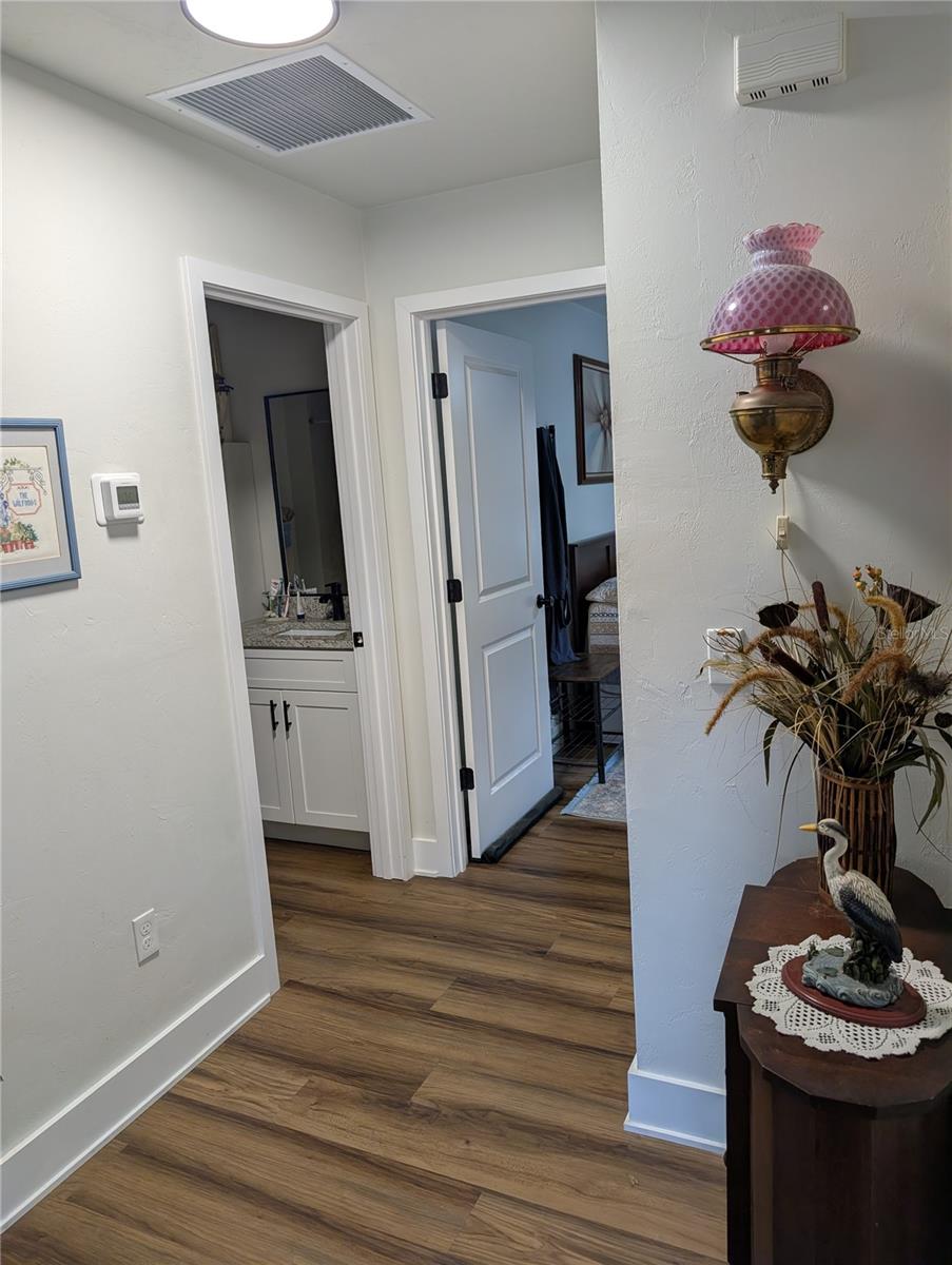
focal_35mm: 24
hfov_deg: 56.9
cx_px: 476
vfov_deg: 71.5
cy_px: 632
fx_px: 878
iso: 134
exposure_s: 1/138
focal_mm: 6.9
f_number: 1.68
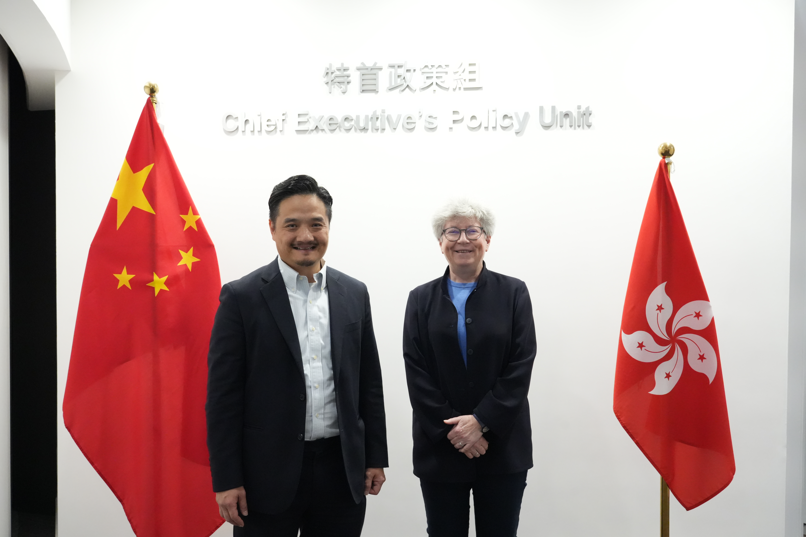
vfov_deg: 37.9
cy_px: 268
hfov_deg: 54.4
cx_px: 403
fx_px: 784
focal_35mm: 35
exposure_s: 1/125
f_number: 7.1
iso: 10000
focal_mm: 35
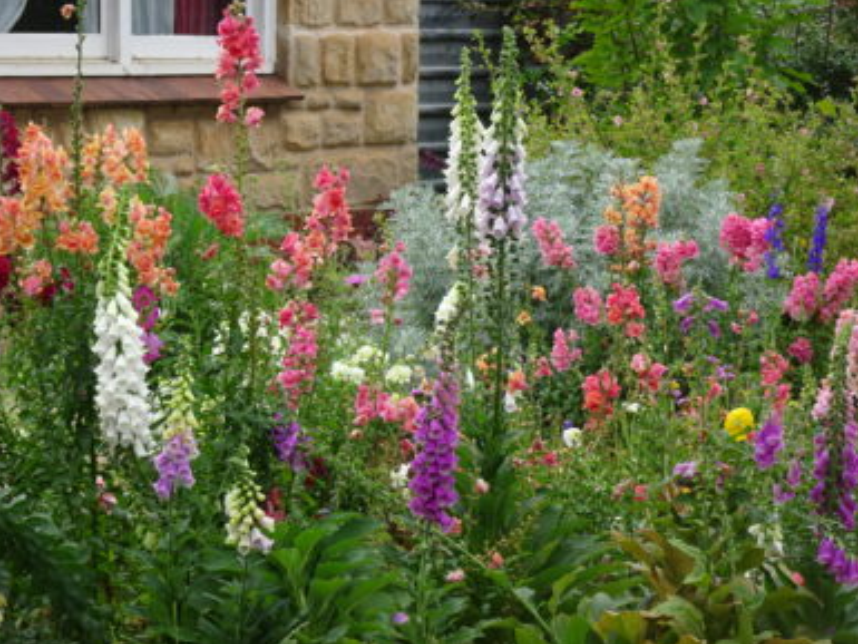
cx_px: 426
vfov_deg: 9.0
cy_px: 314
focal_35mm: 165
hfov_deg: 12.0
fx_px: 4091
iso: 100
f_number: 5.6
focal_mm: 27.16
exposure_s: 1/160
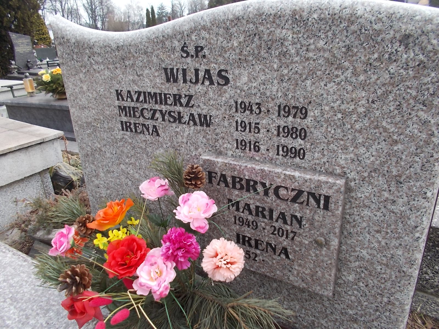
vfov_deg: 53.1
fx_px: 330
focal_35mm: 26
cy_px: 164
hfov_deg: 67.3
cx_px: 220
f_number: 3.2
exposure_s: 1/250
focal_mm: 4.6
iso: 80
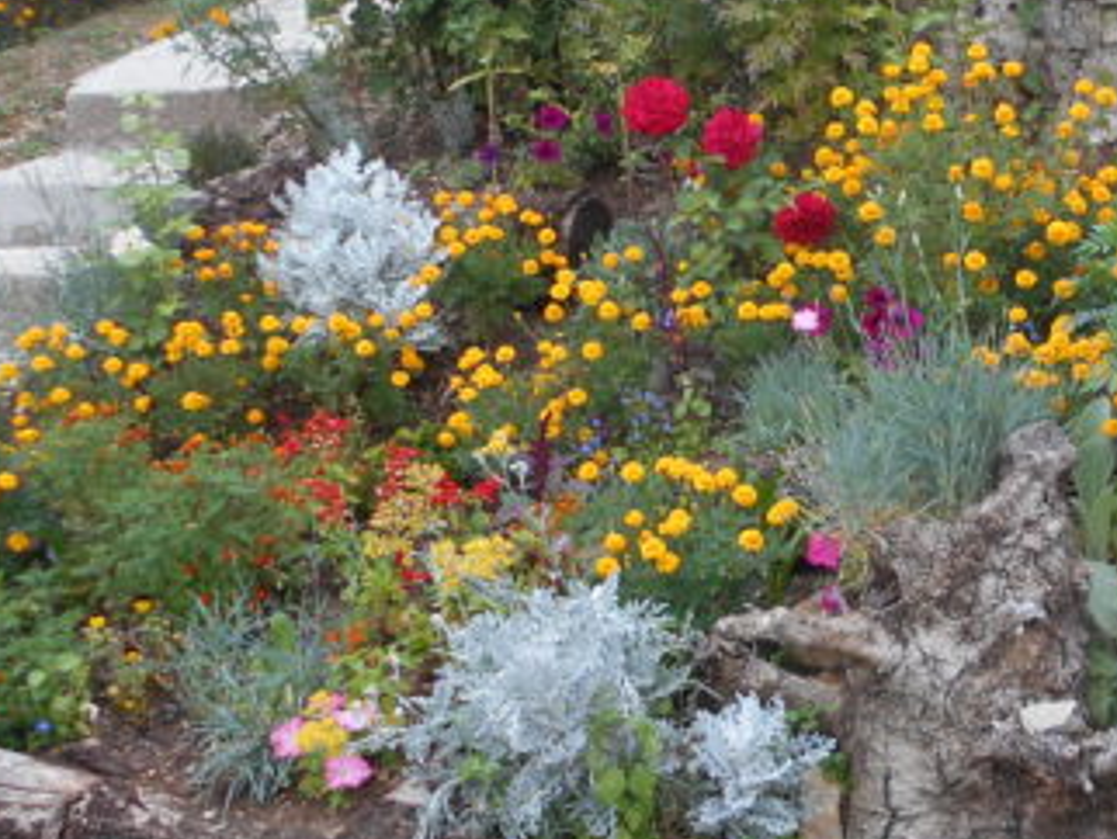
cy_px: 392
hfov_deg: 29.9
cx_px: 1006
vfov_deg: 23.7
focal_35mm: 62
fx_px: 2002
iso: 110
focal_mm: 4.6
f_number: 3.2
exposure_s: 1/30
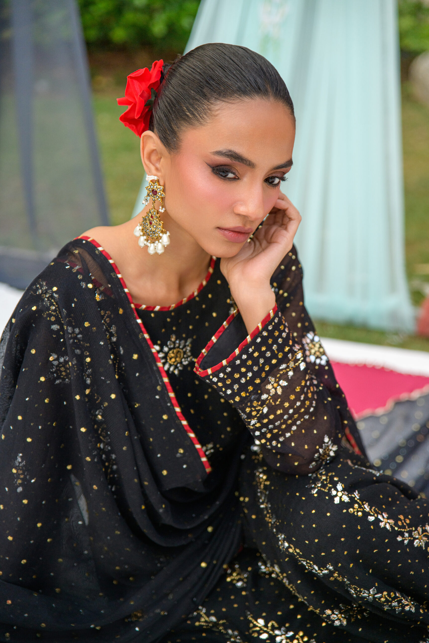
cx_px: 214
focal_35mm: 65
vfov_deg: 31.0
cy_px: 322
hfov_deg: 20.9
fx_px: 1162
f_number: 2.8
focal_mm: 65
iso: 250
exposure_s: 1/500
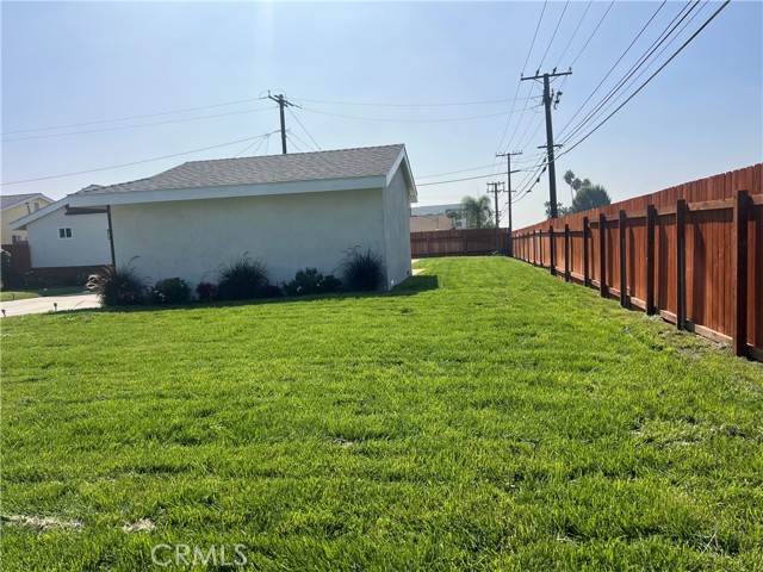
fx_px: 573
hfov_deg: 67.3
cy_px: 286
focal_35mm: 26
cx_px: 382
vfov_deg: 53.1
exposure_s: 1/7463
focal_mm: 5.7
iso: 50
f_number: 1.5
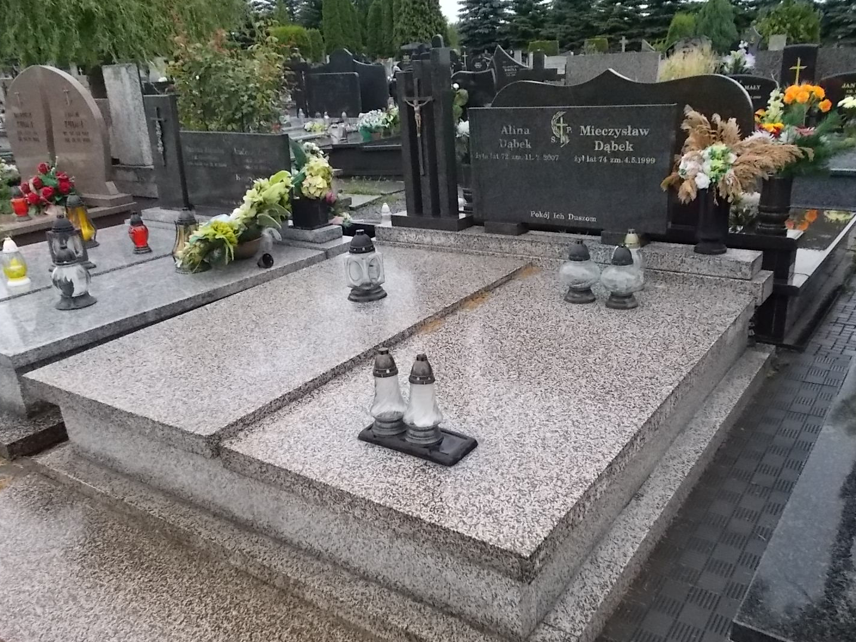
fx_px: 717
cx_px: 450
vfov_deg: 48.2
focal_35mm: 29
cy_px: 333
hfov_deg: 61.6
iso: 400
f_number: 8
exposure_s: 1/200
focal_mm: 4.6
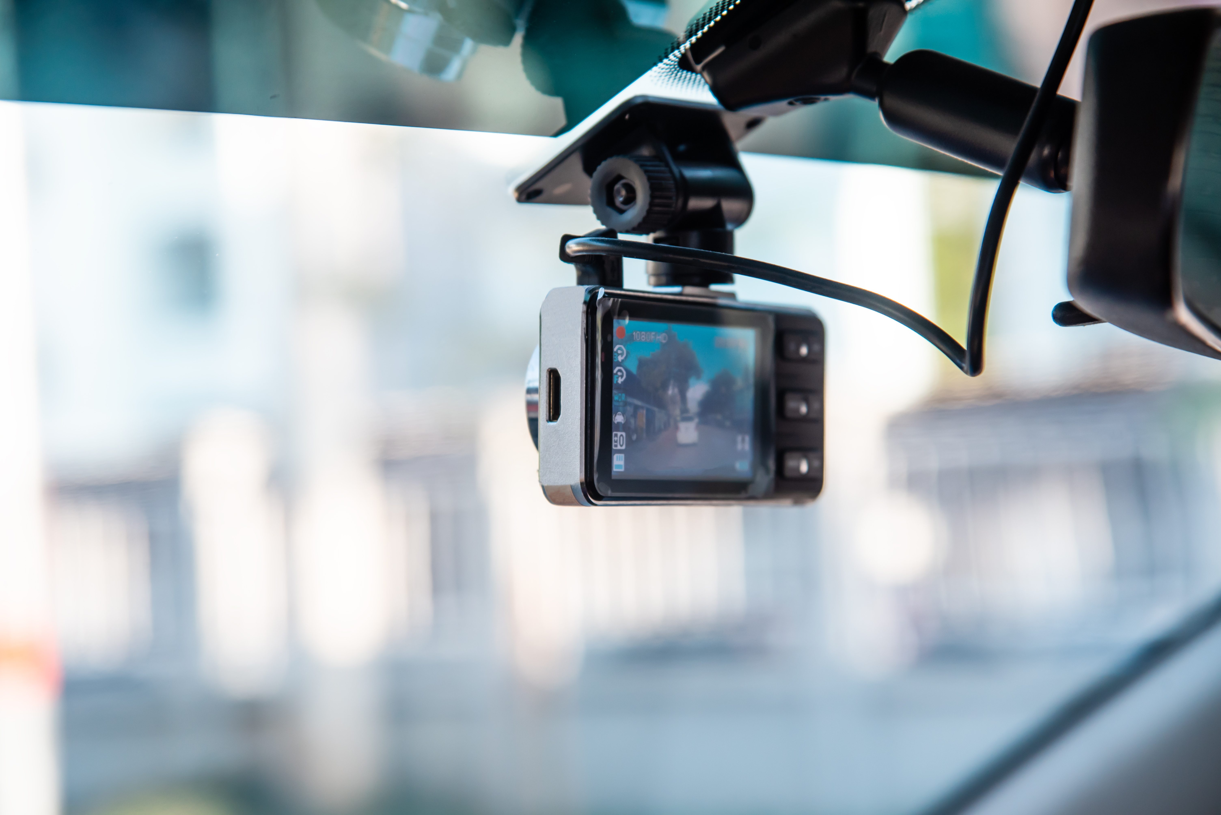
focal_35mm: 120
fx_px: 4071
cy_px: 408
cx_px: 610
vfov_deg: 11.4
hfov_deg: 17.1
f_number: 6.3
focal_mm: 120
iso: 640
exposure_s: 1/60
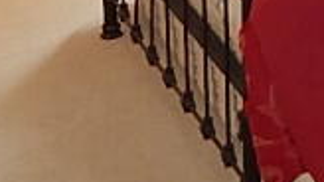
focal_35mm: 150
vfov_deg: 7.5
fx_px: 1288
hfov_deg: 12.4
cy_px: -263
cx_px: 672
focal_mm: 4
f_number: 3
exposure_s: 1/50
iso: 125
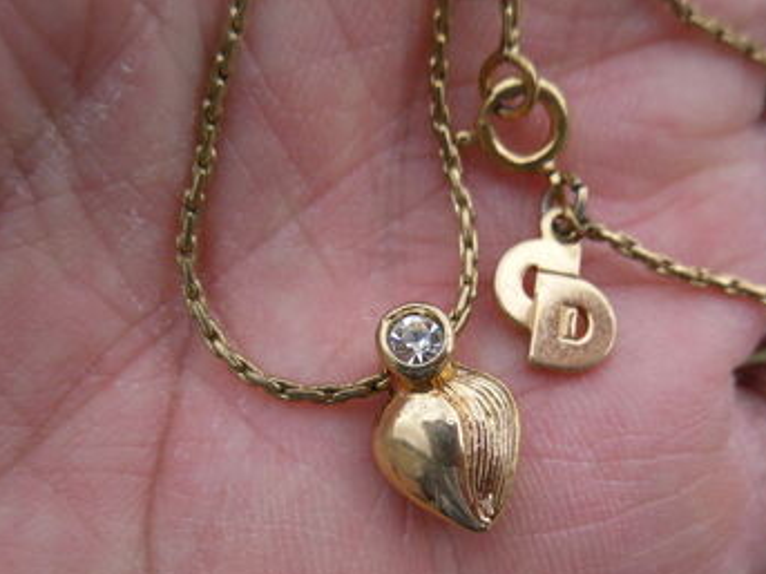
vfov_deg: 29.4
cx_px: 442
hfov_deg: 38.8
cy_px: 400
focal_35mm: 49
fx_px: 1084
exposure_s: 1/378
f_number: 3.5
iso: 80
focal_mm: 6.3
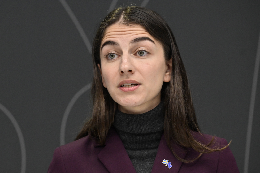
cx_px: 130
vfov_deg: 6.9
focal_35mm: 200
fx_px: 1444
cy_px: 86
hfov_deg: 10.3
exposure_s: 1/500
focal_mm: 200
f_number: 5.6
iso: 2500
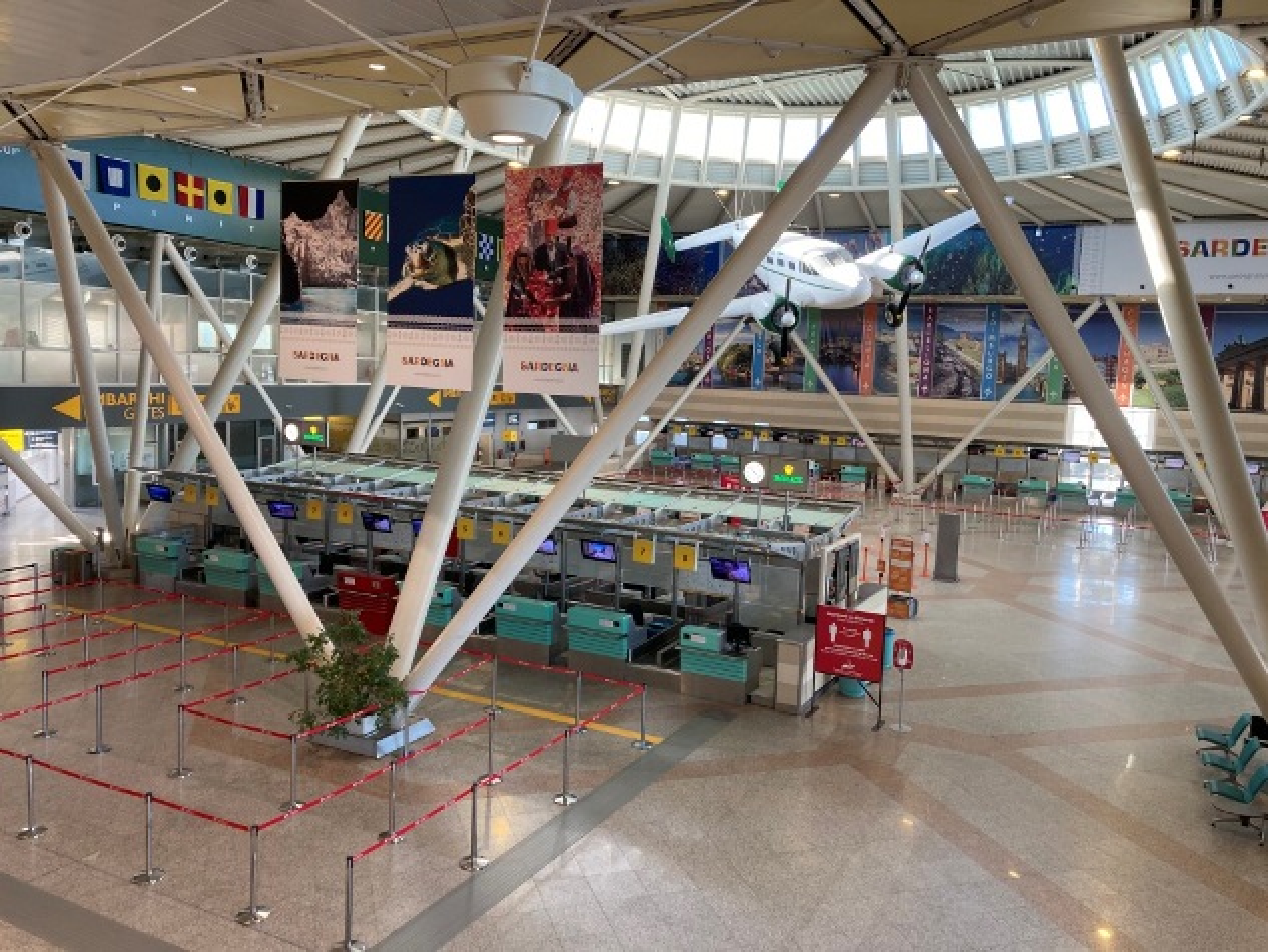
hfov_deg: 63.4
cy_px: 476
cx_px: 634
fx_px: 1026
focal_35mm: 28
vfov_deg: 49.8
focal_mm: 3.99
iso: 50
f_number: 1.8
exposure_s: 1/50
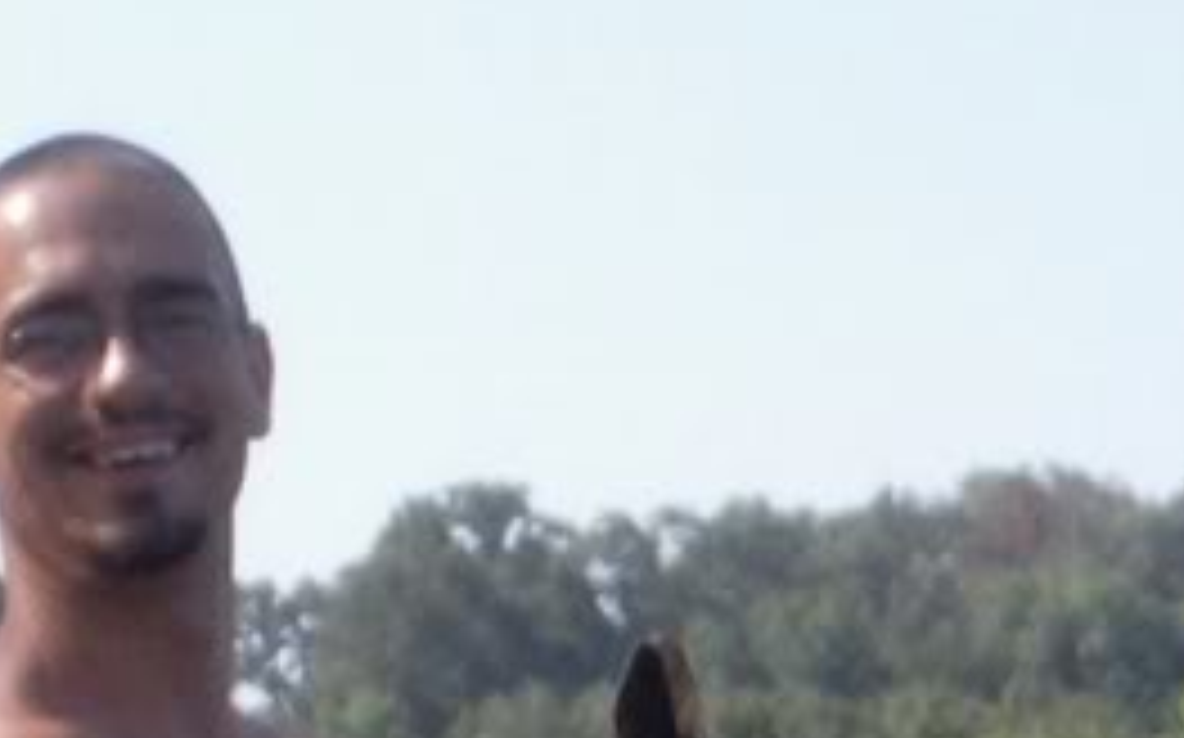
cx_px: 603
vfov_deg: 2.9
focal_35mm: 448
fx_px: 14447
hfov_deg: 4.7
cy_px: 1440
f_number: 4.8
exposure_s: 1/221
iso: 100
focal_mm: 18
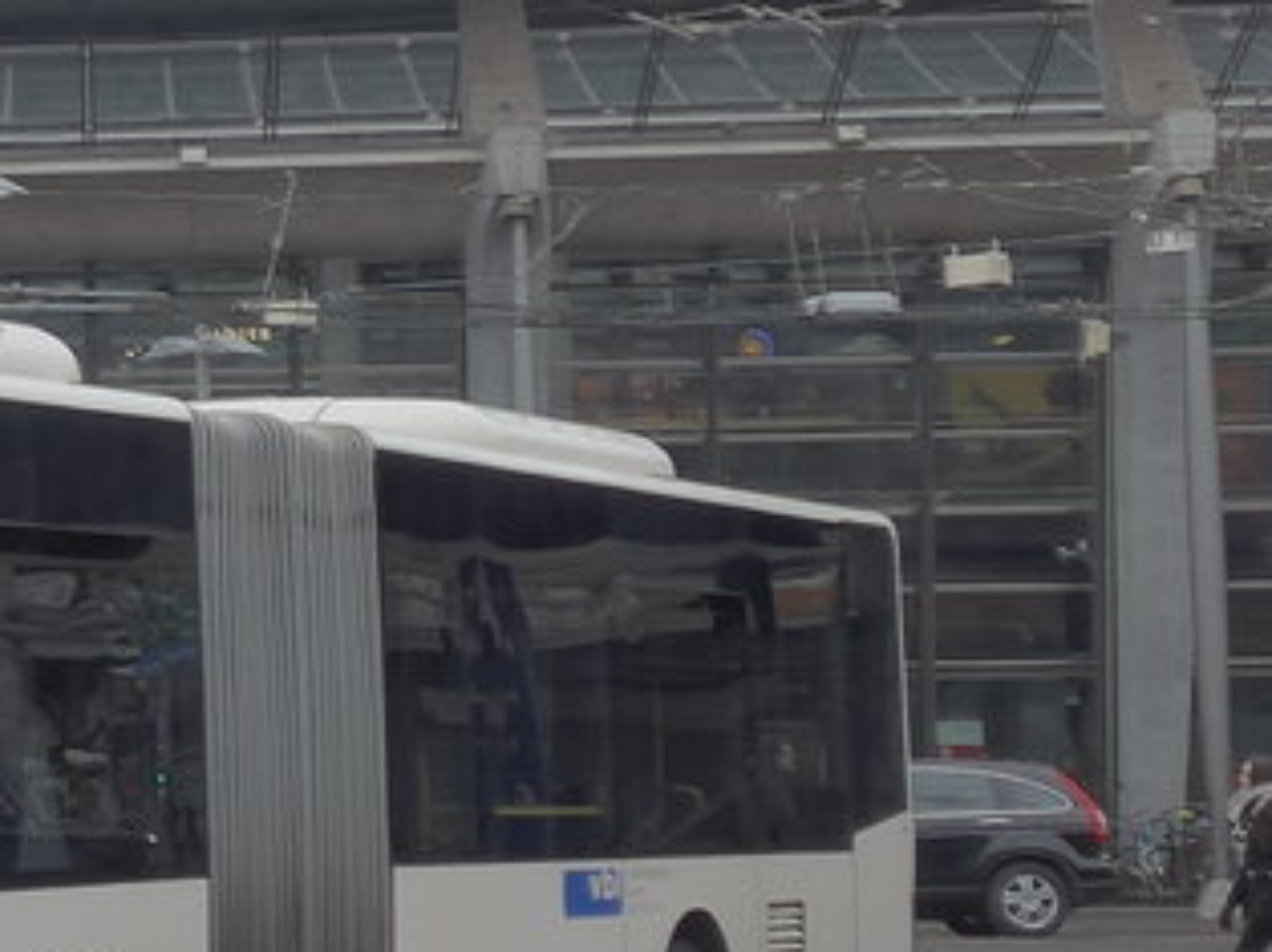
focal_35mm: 130
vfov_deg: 11.4
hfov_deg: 13.6
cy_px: 267
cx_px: -1009
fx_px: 4773
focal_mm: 7
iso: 160
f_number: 2.3
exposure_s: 1/500
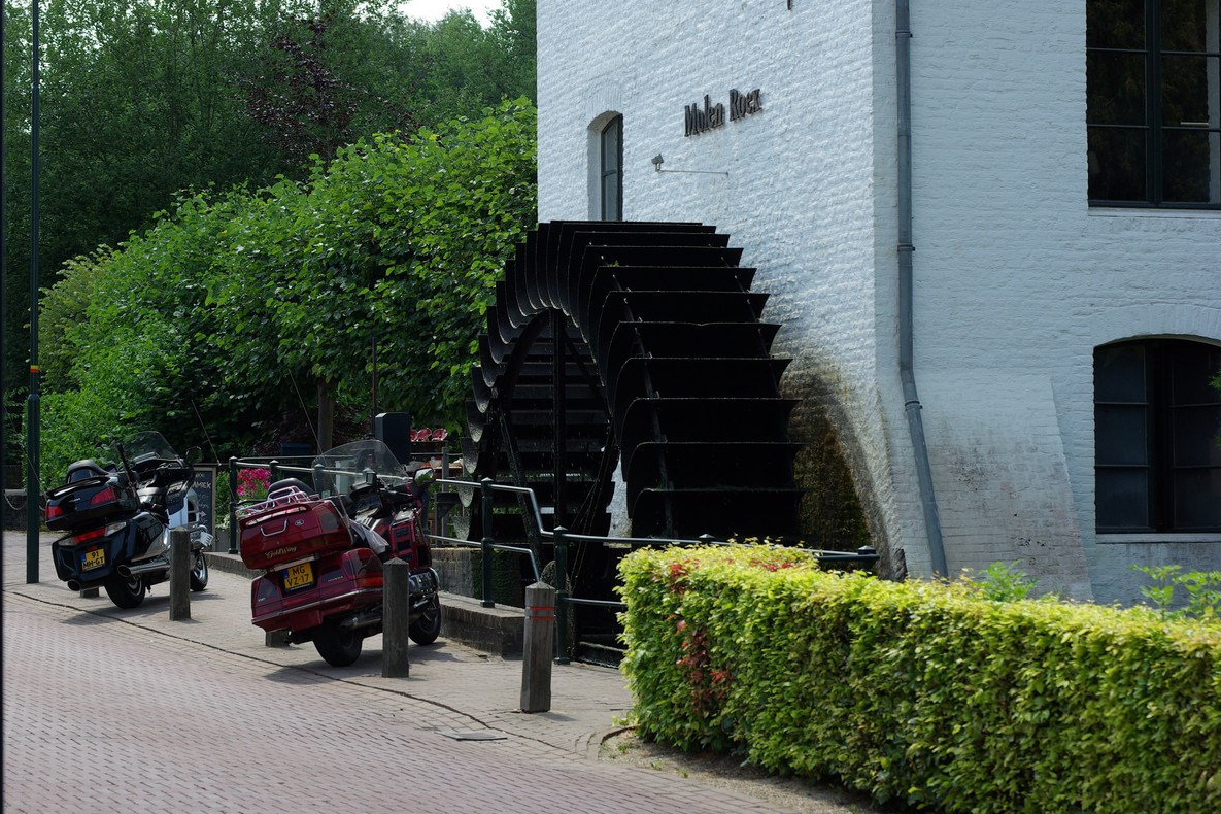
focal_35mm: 106
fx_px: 3595
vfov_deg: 12.9
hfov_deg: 19.3
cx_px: 608
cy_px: 403
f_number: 6.7
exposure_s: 1/180
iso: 100
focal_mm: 70
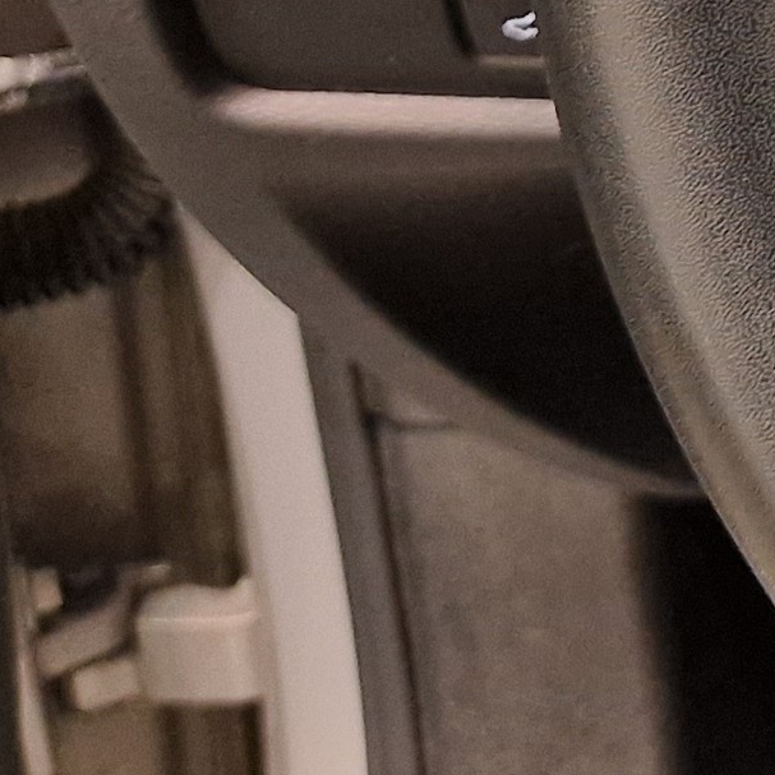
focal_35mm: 134
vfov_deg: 12.6
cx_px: 2158
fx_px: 3394
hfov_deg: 10.3
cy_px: -258
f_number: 1.8
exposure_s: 1/50
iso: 320
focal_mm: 5.4
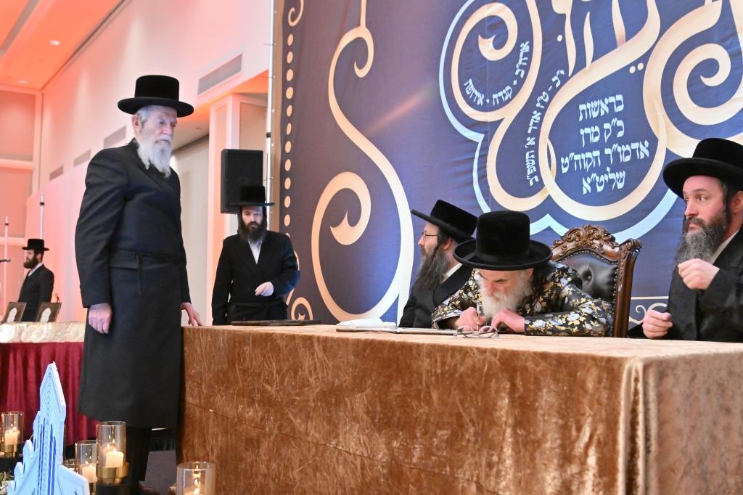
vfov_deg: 36.8
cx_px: 372
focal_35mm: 36
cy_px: 248
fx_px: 743
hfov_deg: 53.1
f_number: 4
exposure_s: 1/125
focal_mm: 24
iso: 1600
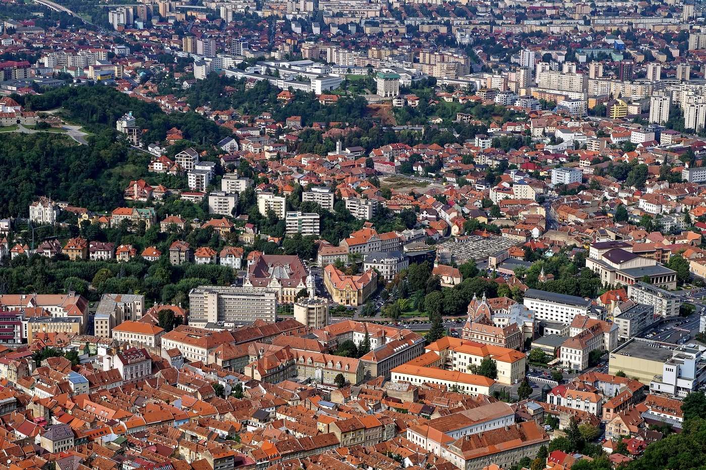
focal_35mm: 82
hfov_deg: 24.6
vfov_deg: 16.5
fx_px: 1617
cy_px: 235
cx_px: 353
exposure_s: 1/125
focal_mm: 55
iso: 100
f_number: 16
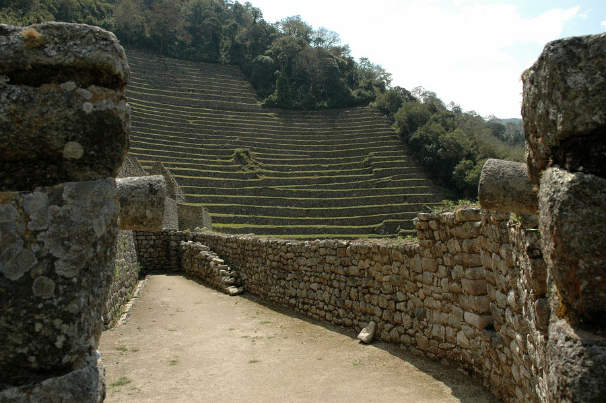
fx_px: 454
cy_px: 202
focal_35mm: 27
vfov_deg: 47.8
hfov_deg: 67.4
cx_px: 303
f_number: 10
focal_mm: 18
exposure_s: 1/400
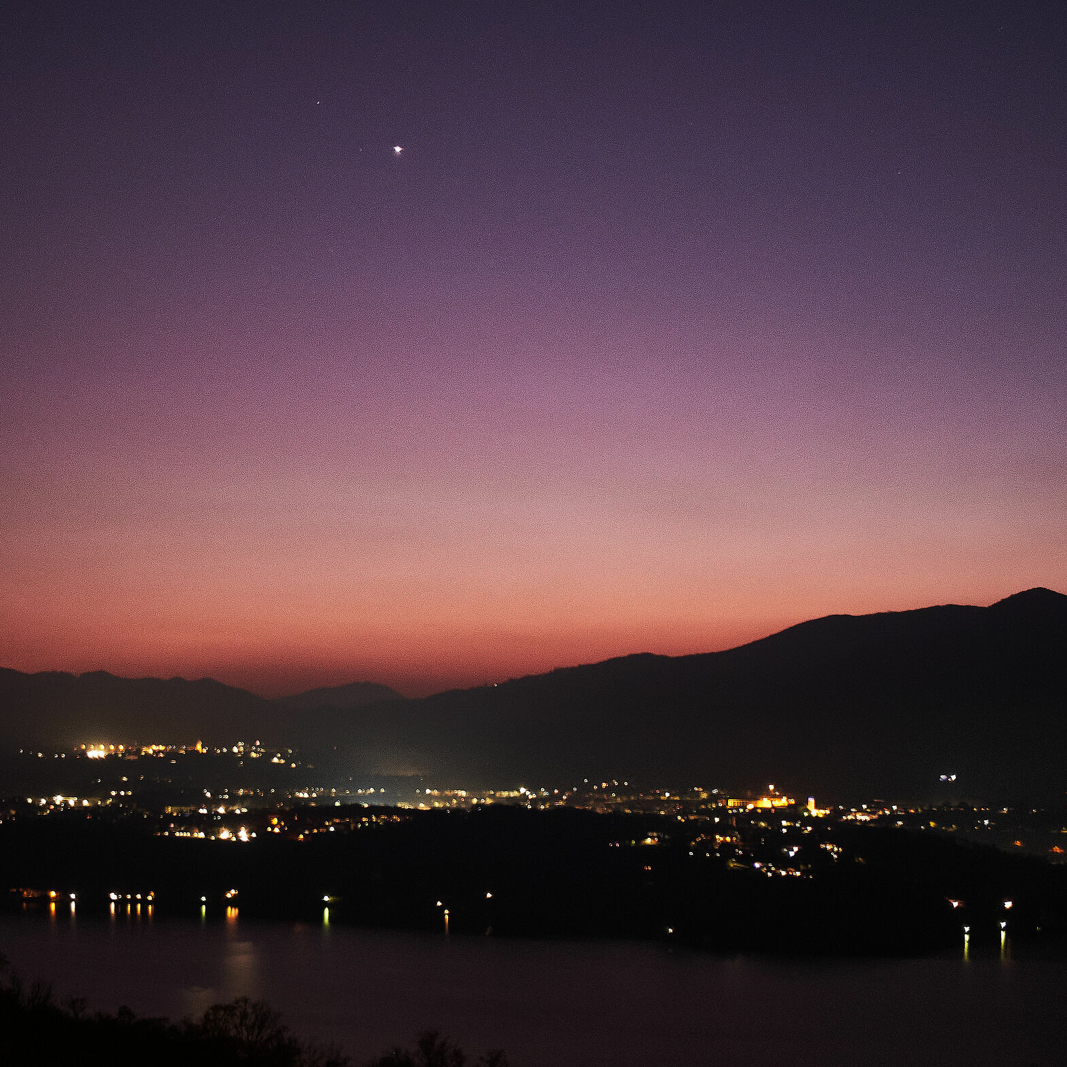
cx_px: 321
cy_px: 541
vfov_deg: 30.0
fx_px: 1988
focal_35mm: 57
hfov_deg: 29.7
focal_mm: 29.6
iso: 1600
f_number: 4.5
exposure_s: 1.5
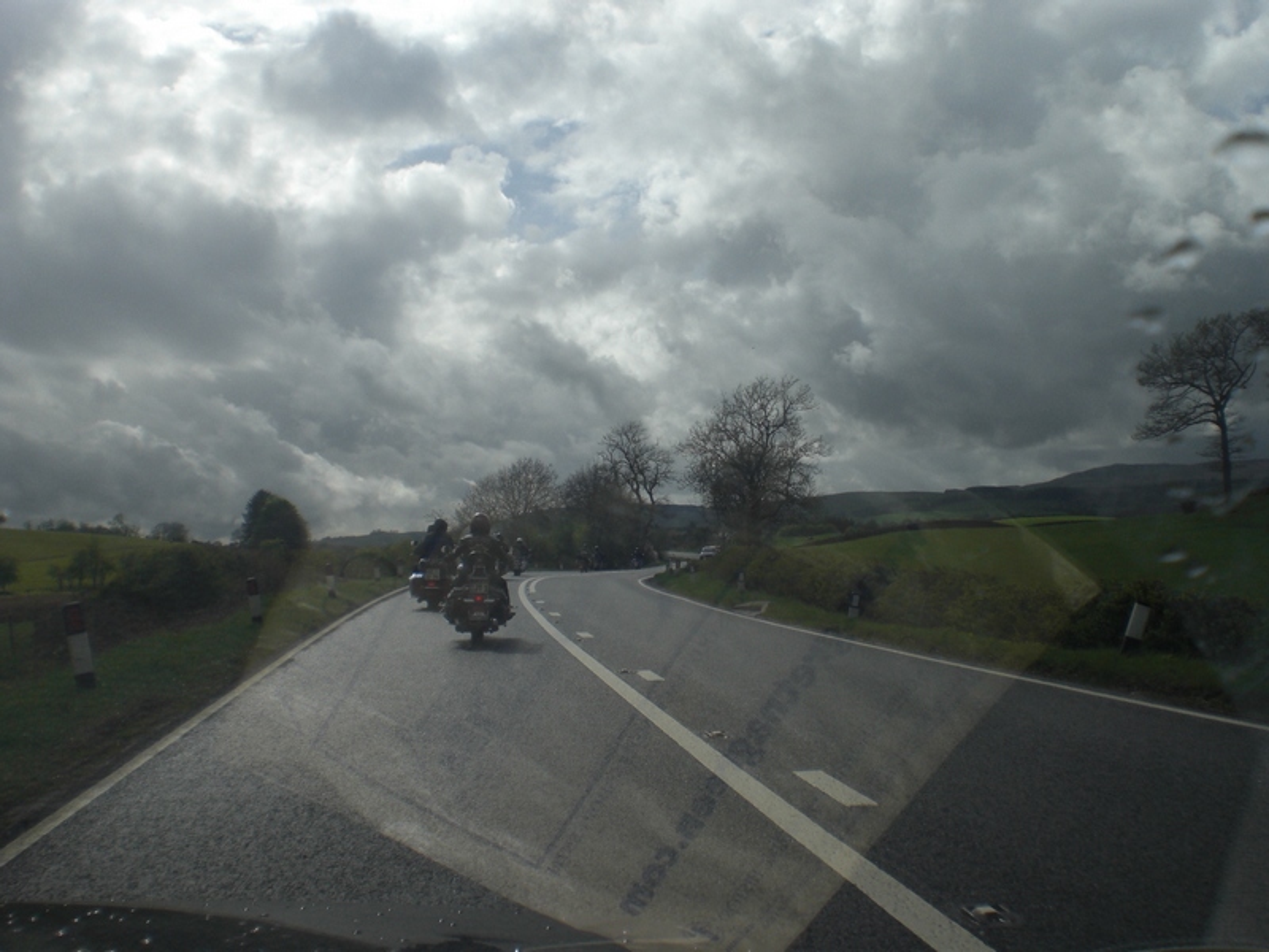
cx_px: 634
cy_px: 476
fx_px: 1393
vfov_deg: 37.7
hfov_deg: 49.0
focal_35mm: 38
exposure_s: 1/1000
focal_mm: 6.3
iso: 50
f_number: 4.4
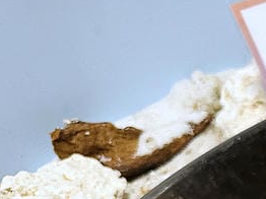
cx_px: 607
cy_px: 448
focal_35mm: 110
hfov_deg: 13.7
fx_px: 845
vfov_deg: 11.5
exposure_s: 1/672
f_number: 1.78
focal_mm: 6.86
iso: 80
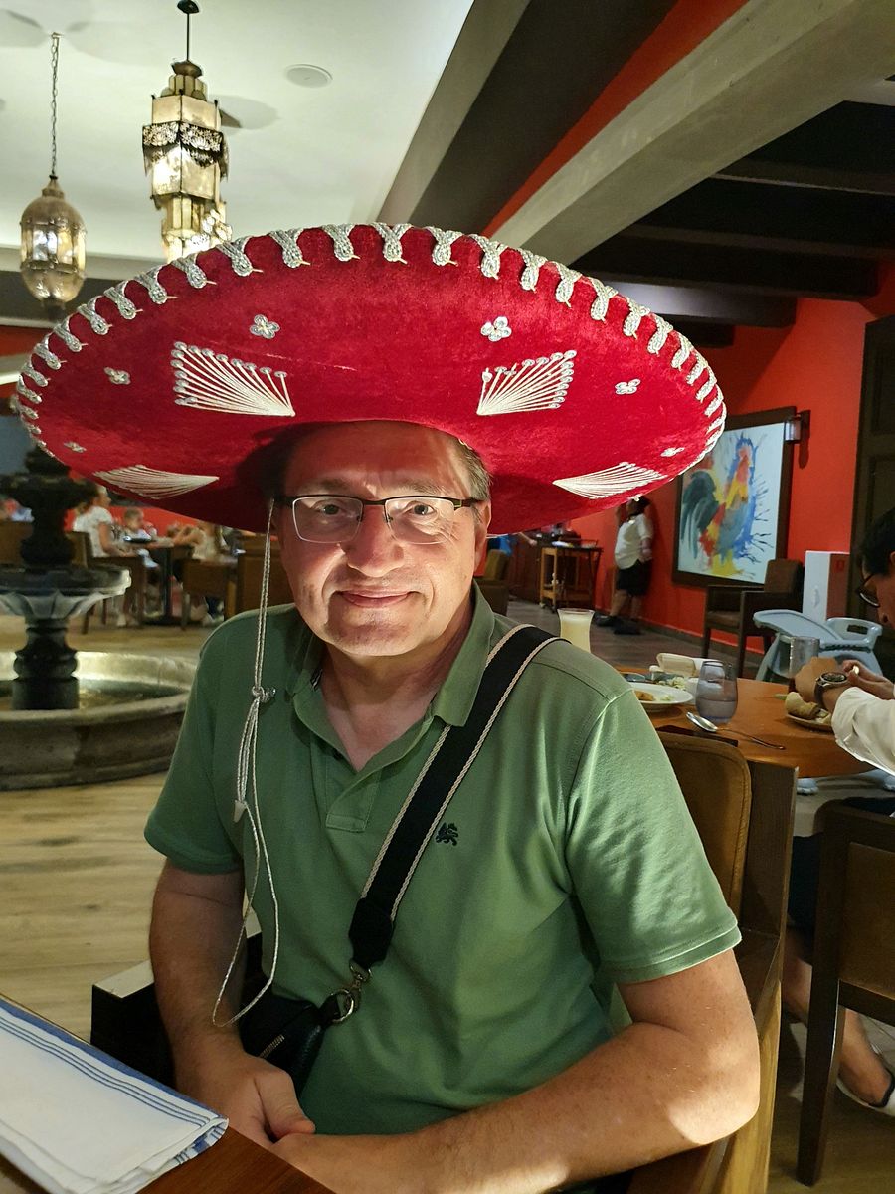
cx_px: 448
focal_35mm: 26
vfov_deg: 67.3
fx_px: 896
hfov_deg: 53.1
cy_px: 597
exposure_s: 1/40
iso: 400
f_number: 1.5
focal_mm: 4.32
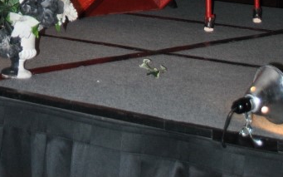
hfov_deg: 15.3
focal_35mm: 134
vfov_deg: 8.8
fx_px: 1033
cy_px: -254
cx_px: -3
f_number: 4.2
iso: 200
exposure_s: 1/60
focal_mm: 26
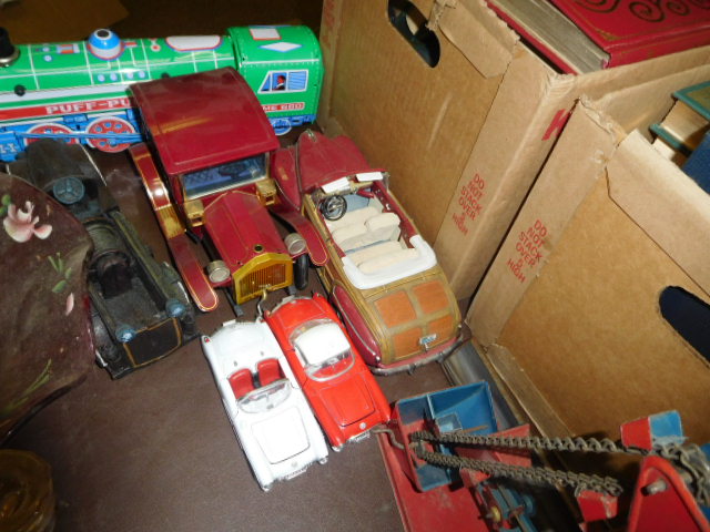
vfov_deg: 54.9
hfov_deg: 69.4
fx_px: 513
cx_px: 355
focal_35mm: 25
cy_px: 266
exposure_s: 1/30
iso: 200
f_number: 3.4
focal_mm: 4.5
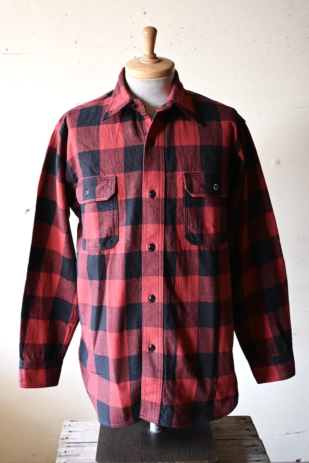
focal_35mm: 42
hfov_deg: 31.9
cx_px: 154
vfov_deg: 46.4
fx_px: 541
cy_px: 232
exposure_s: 1/30
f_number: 2.8
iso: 100
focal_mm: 28
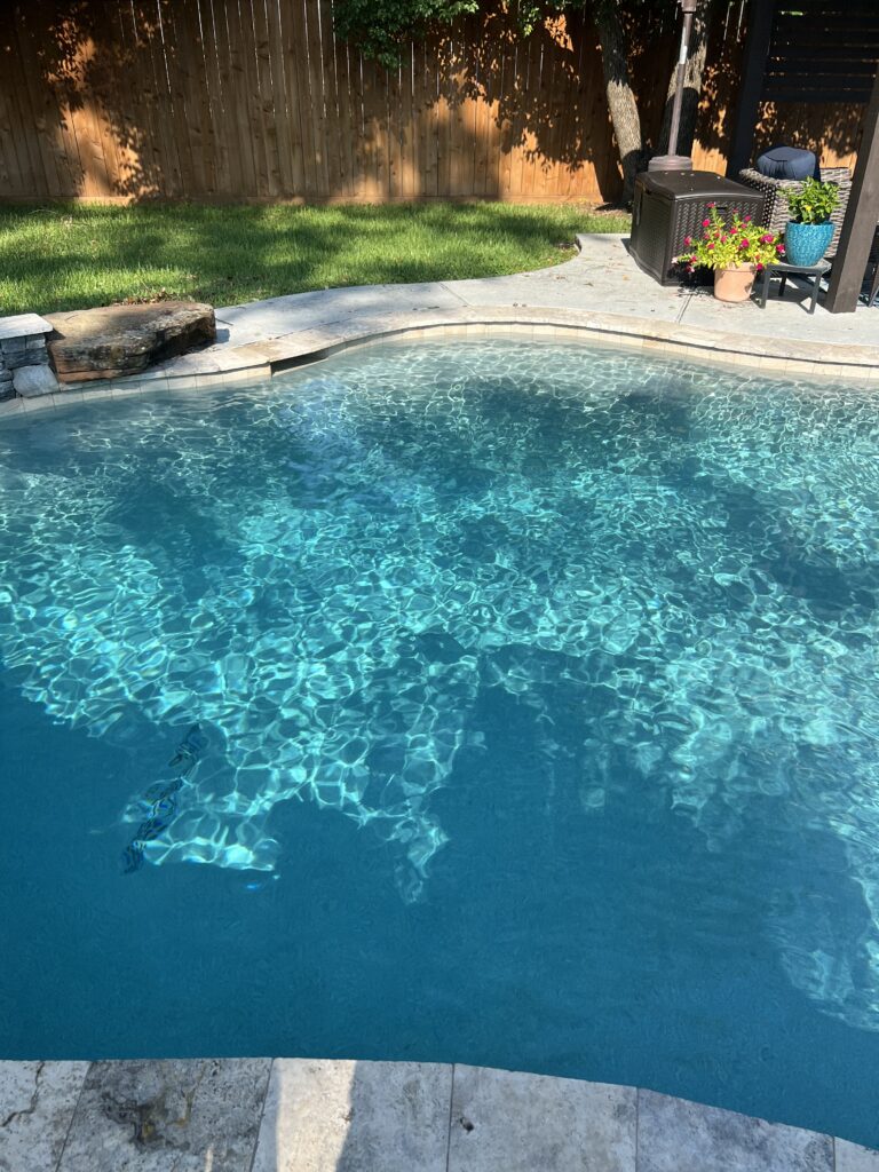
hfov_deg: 53.1
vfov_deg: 67.3
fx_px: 880
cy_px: 586
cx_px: 440
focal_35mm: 26
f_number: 1.5
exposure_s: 1/2208
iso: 50
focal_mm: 5.7
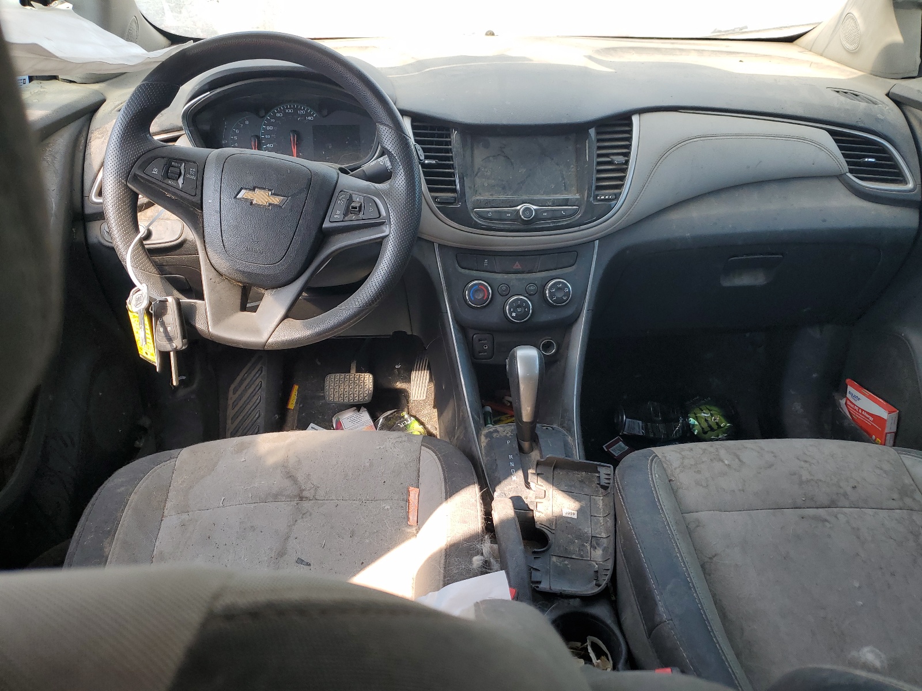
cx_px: 461
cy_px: 346
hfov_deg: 67.3
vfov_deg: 53.1
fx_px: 693
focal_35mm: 26
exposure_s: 1/294
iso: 50
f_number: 1.5
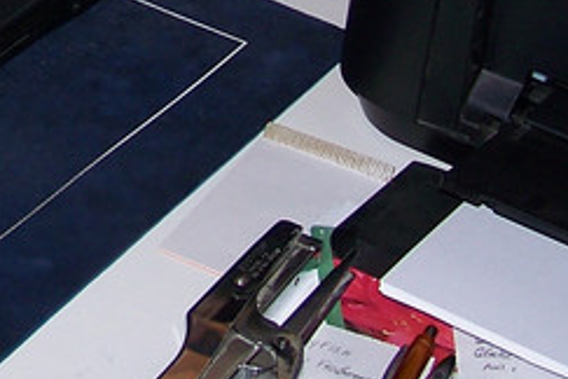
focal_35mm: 151
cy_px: -222
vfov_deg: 8.8
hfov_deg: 13.4
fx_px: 2382
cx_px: 8
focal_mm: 5.85
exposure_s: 1/125
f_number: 2.8
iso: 64
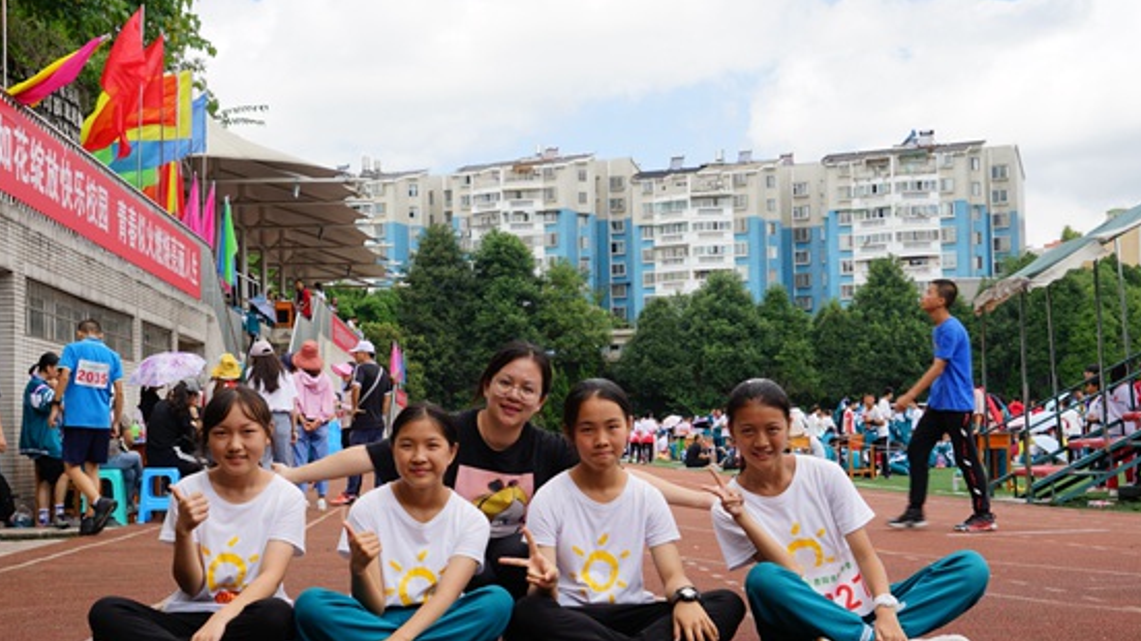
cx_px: 539
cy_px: 377
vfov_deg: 24.4
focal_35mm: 49
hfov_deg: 42.1
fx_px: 1482
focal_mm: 43
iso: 100
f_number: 9
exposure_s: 1/100
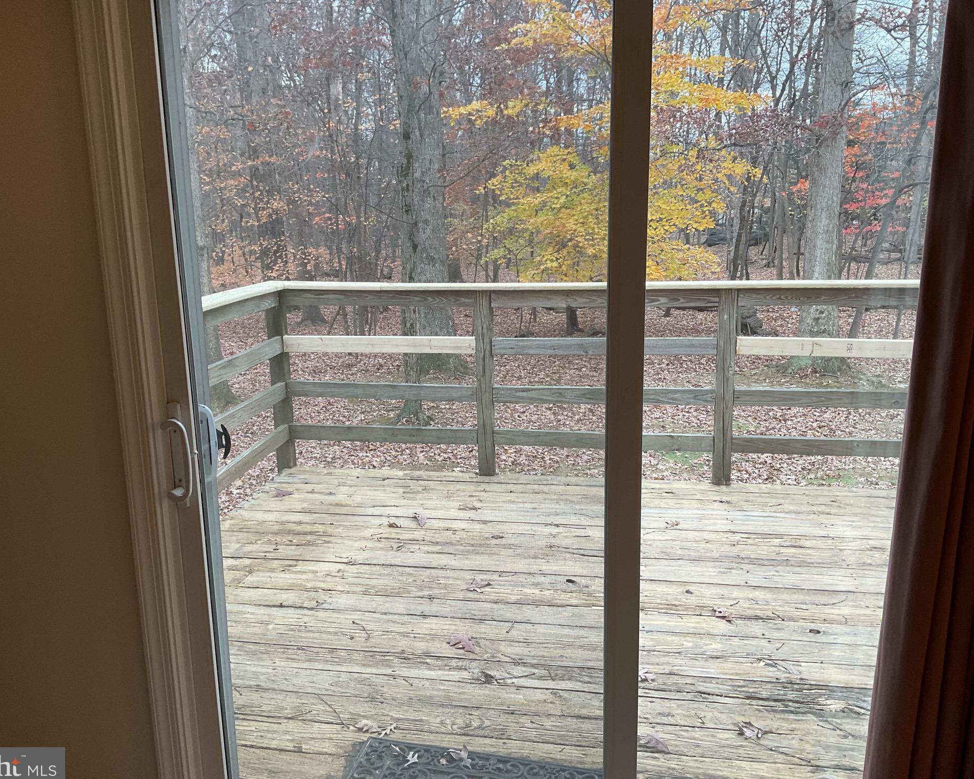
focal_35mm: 31
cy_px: 390
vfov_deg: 47.1
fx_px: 894
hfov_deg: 57.2
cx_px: 468
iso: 50
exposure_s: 1/60
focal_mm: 3
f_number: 1.8
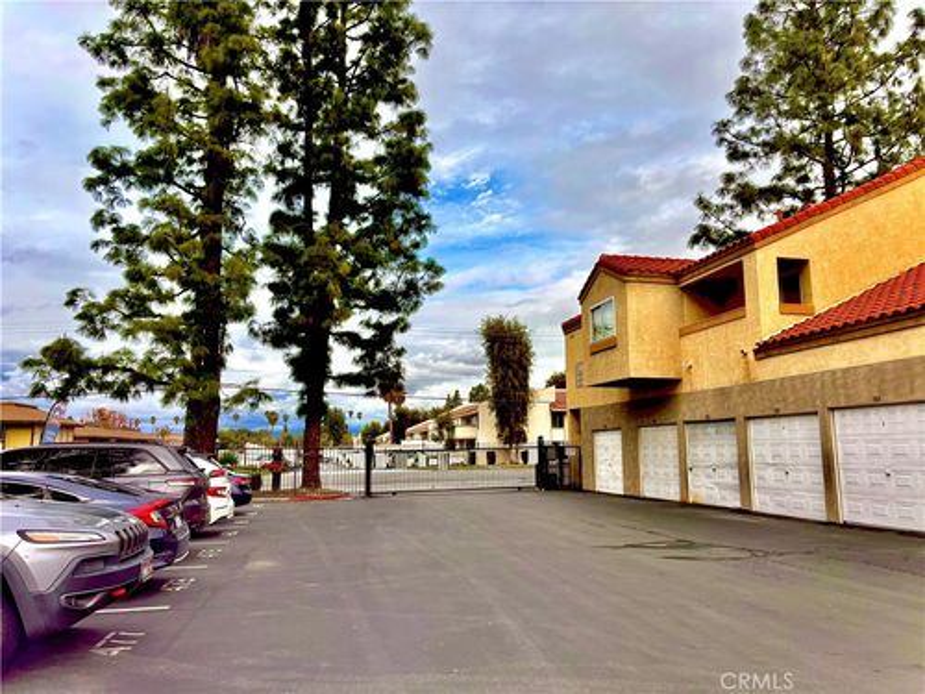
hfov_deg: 67.3
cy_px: 347
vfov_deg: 53.1
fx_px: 695
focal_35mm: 26
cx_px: 462
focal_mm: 5.96
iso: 50
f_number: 1.6
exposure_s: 1/2571
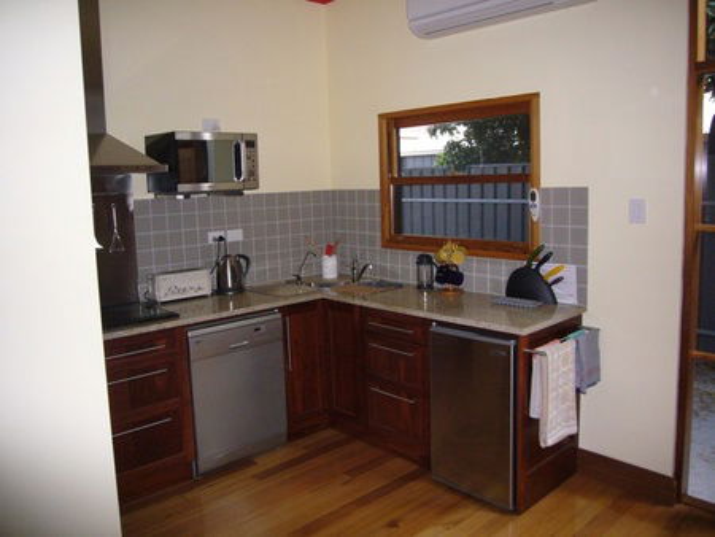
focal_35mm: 28
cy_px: 268
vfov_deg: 49.8
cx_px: 358
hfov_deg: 63.4
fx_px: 579
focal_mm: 4.6
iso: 200
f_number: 2.8
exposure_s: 1/30
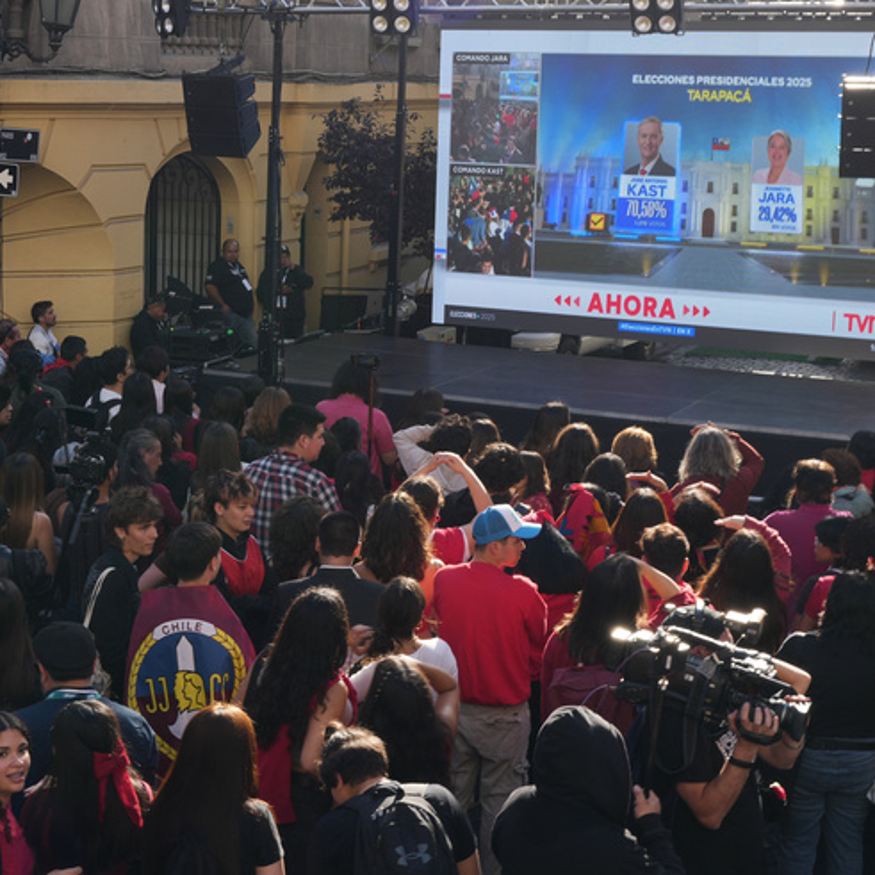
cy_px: 302
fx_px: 1773
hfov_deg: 27.5
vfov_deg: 27.6
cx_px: 257
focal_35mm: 62
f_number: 13
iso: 100
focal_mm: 35
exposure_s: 1/50
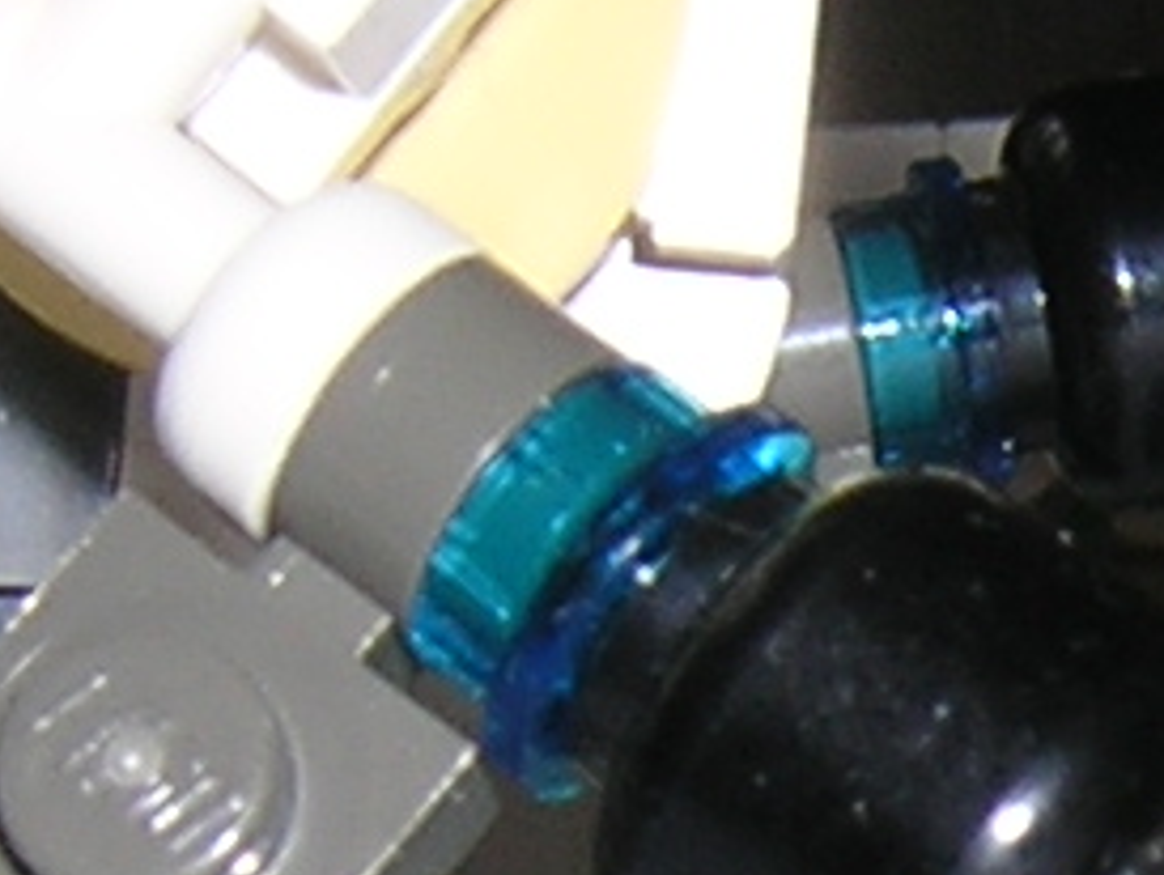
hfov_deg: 9.2
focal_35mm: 210
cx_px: 1559
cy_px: 828
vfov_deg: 7.1
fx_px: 7068
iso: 100
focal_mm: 4.7
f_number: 5.2
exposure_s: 1/60.1
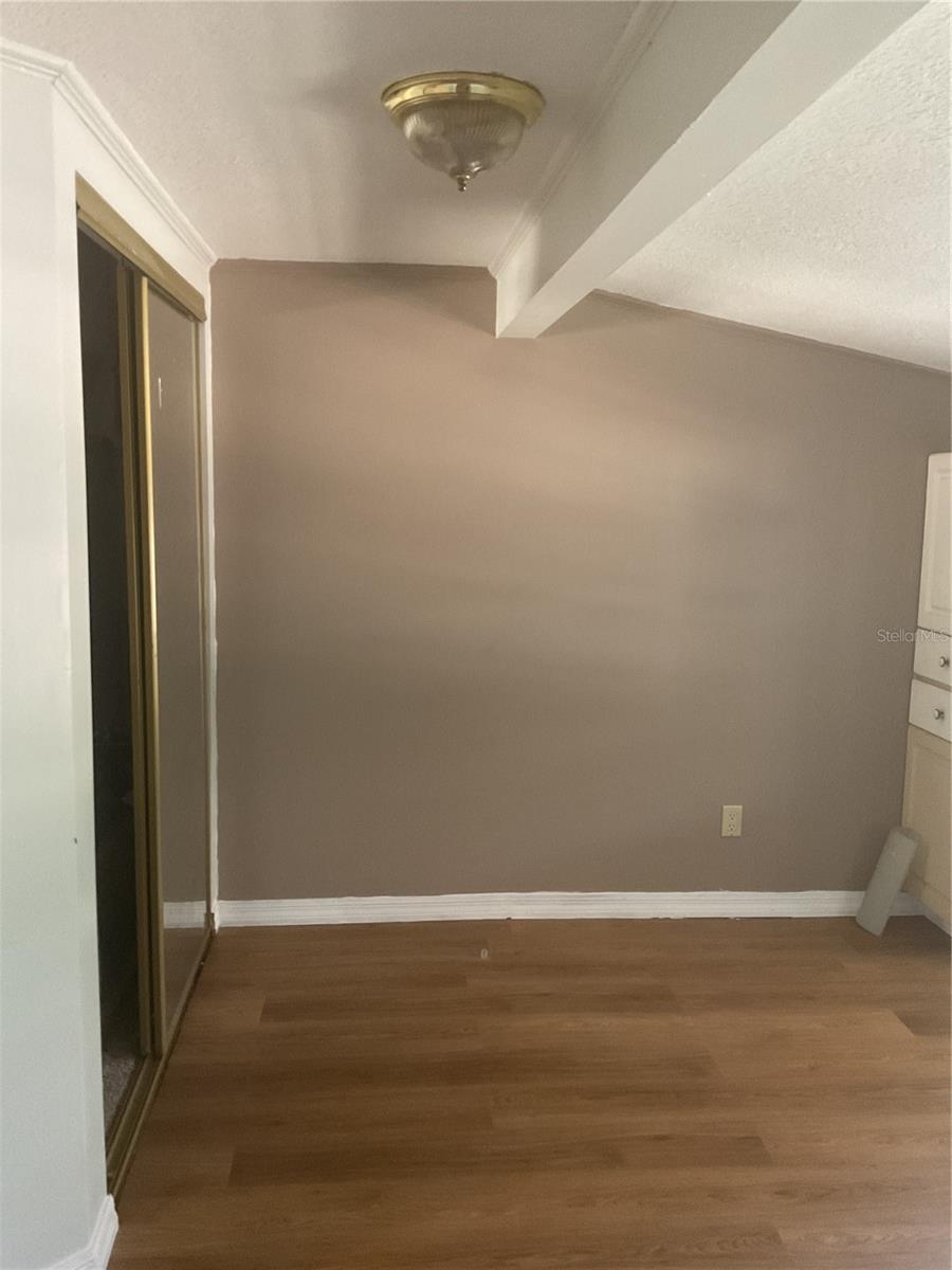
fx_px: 1063
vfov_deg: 61.7
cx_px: 476
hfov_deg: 48.2
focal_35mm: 29
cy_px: 635
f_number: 1.8
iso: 250
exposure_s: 1/30
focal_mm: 3
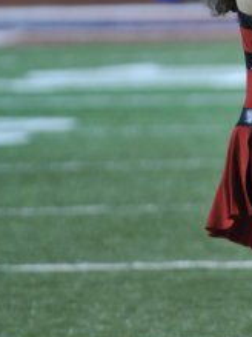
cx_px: 297
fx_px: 7676
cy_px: 28
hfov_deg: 1.9
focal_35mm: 790
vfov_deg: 2.5
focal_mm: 200
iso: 1600
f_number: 2.8
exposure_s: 1/125
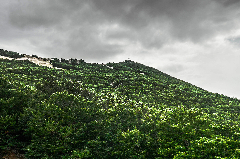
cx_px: 109
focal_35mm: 41
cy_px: 112
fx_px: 273
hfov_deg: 47.4
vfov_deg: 32.1
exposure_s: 1/2000
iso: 250
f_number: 3.5
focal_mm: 18
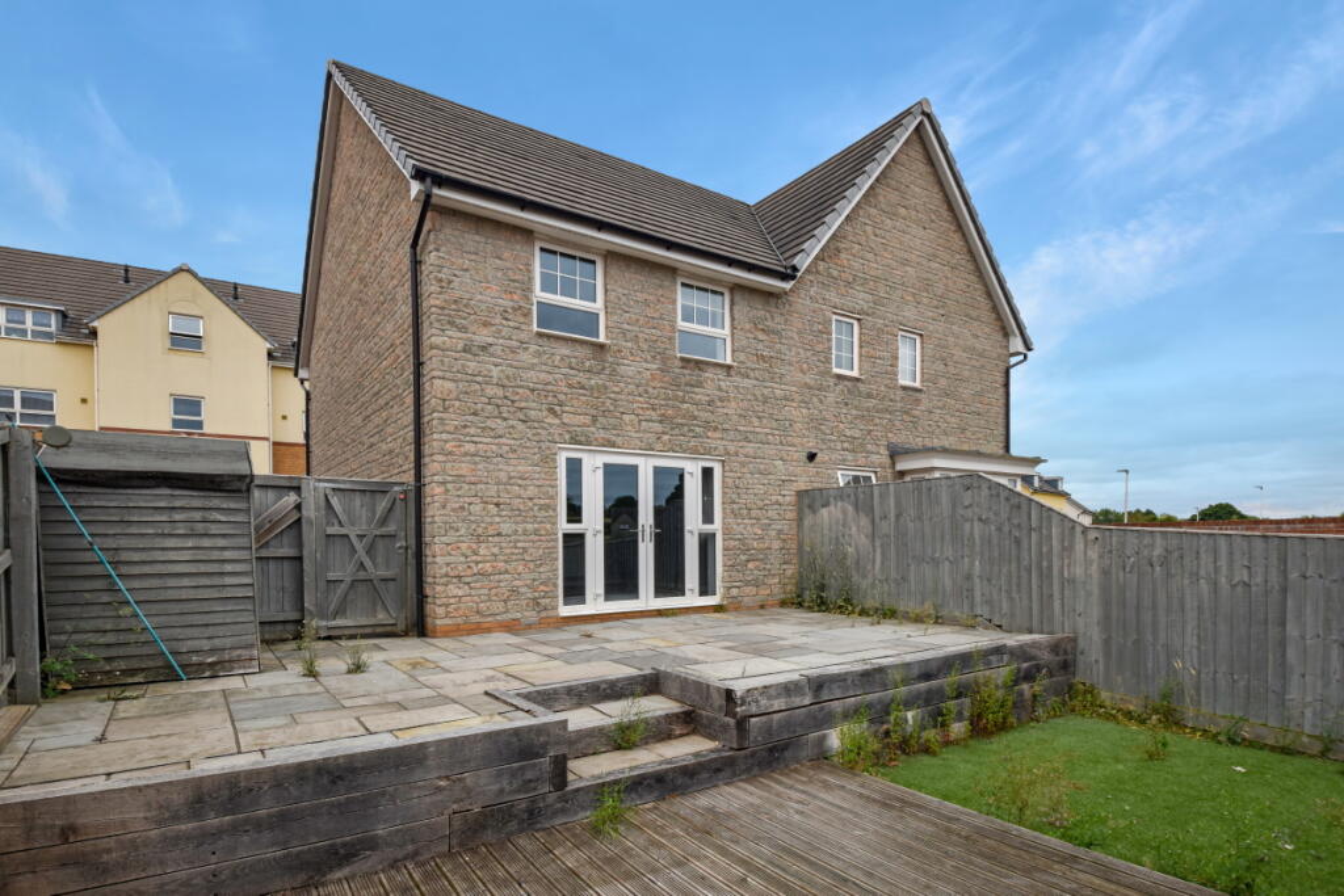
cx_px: 672
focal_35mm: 17
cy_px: 448
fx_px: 644
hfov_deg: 92.4
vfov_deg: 69.7
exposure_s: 1/250
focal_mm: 11.5
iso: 180
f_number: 8
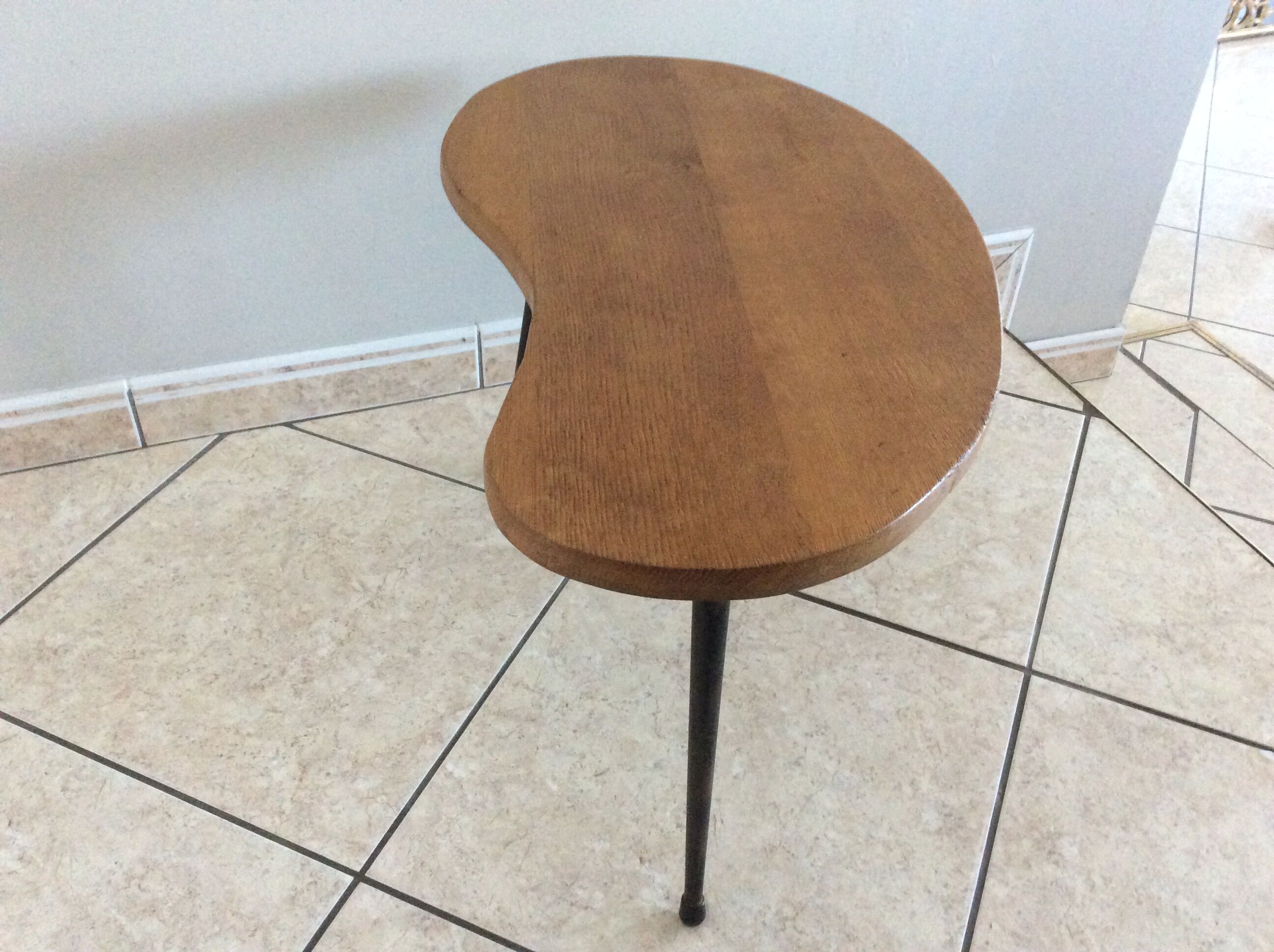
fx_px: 1176
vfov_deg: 44.1
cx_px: 637
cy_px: 476
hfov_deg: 56.9
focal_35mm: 32
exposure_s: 1/20
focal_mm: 3.3
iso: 320
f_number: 2.4
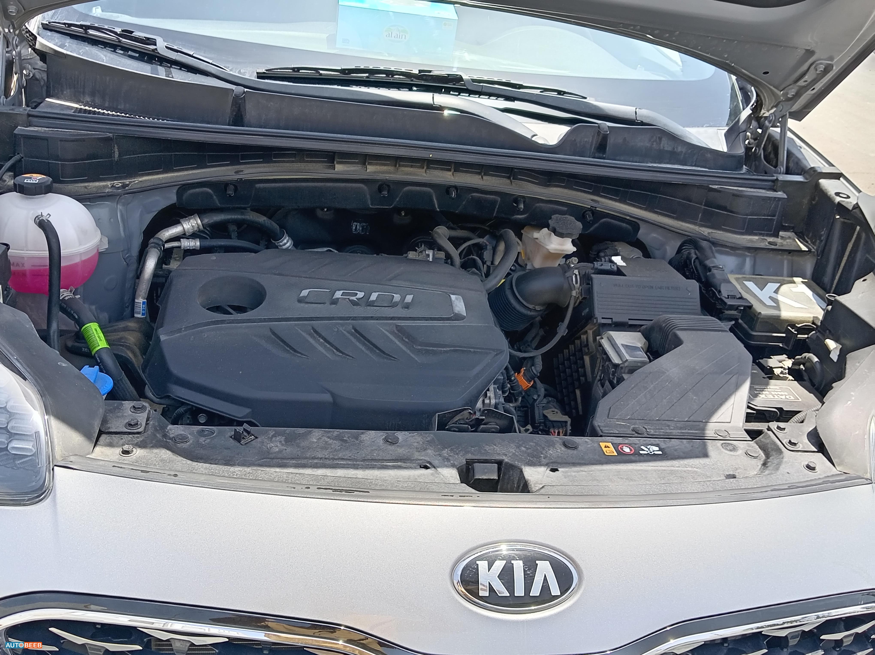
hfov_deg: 54.0
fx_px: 859
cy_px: 328
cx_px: 438
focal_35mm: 34
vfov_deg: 41.8
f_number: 1.8
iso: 121
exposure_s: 1/100
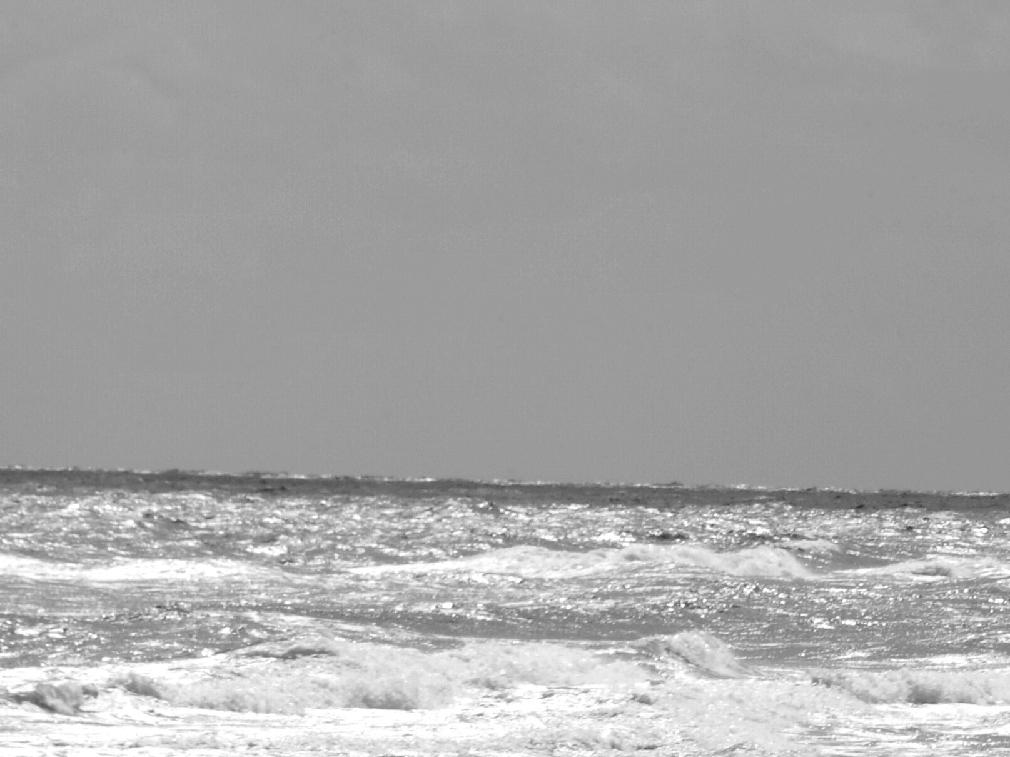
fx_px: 18468
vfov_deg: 2.3
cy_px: 830
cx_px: 171
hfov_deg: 3.1
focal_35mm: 633
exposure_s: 1/250
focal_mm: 250
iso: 400
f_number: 22
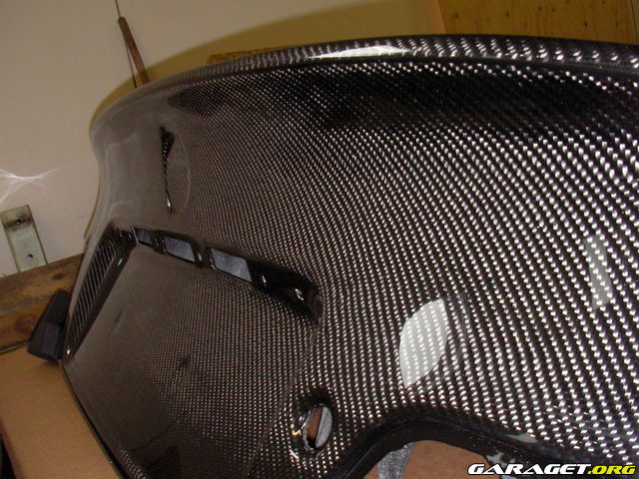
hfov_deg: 45.8
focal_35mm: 41
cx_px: 320
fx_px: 757
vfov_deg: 35.1
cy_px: 240
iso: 300
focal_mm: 6.3
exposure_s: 1/30
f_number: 5.6
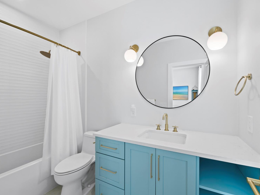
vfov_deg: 81.8
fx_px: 113
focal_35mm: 15
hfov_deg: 98.1
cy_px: 96
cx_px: 135
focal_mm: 7
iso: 200
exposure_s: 1/2.5
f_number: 11
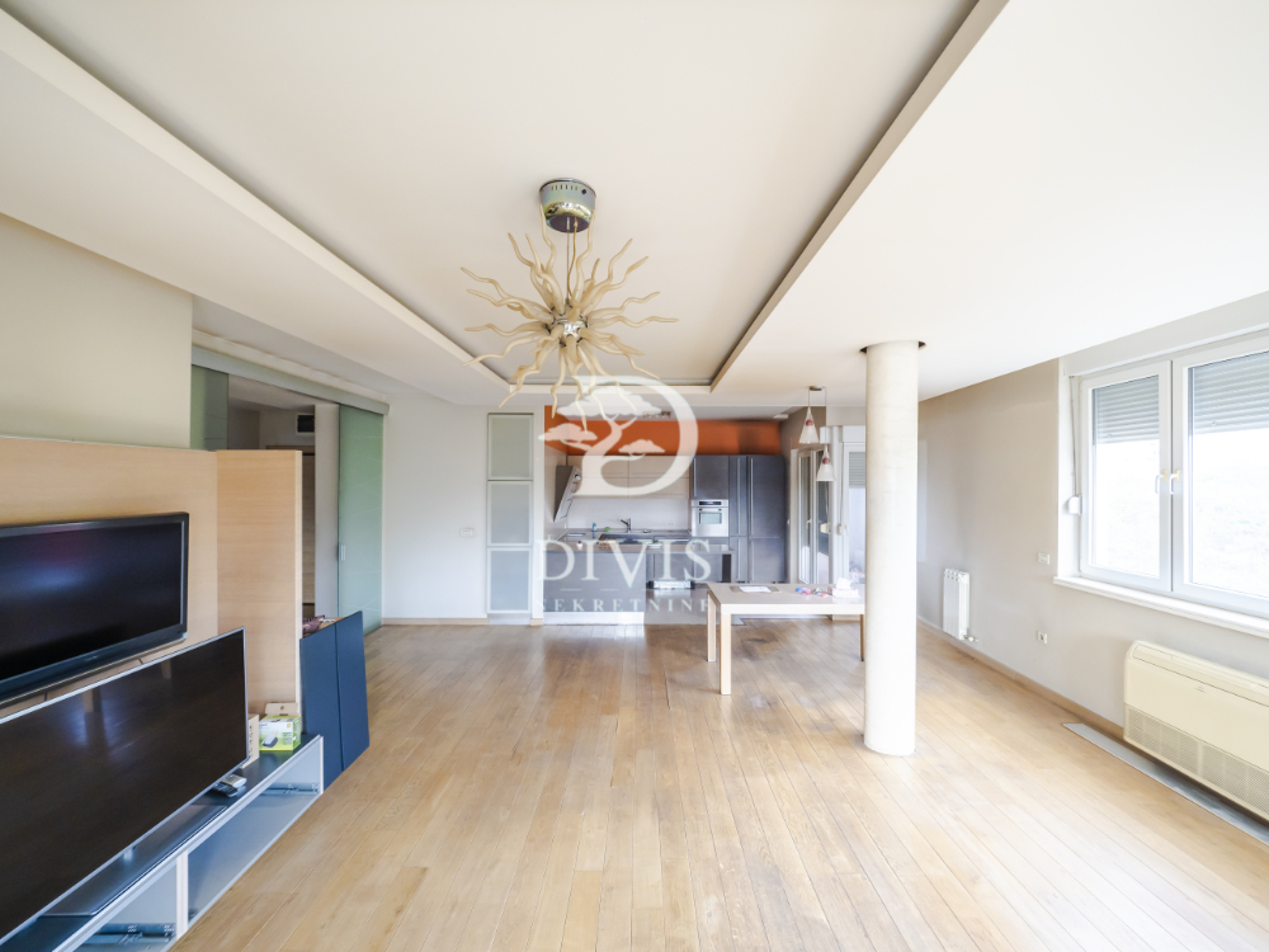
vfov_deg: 85.7
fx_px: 513
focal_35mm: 14
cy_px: 476
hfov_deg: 102.1
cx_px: 634
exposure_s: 1/60
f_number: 4
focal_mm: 7
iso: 400
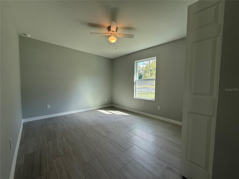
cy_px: 90
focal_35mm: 14
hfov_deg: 102.1
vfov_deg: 85.7
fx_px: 97
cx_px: 120
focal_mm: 2.22
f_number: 2.2
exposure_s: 1/120
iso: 64
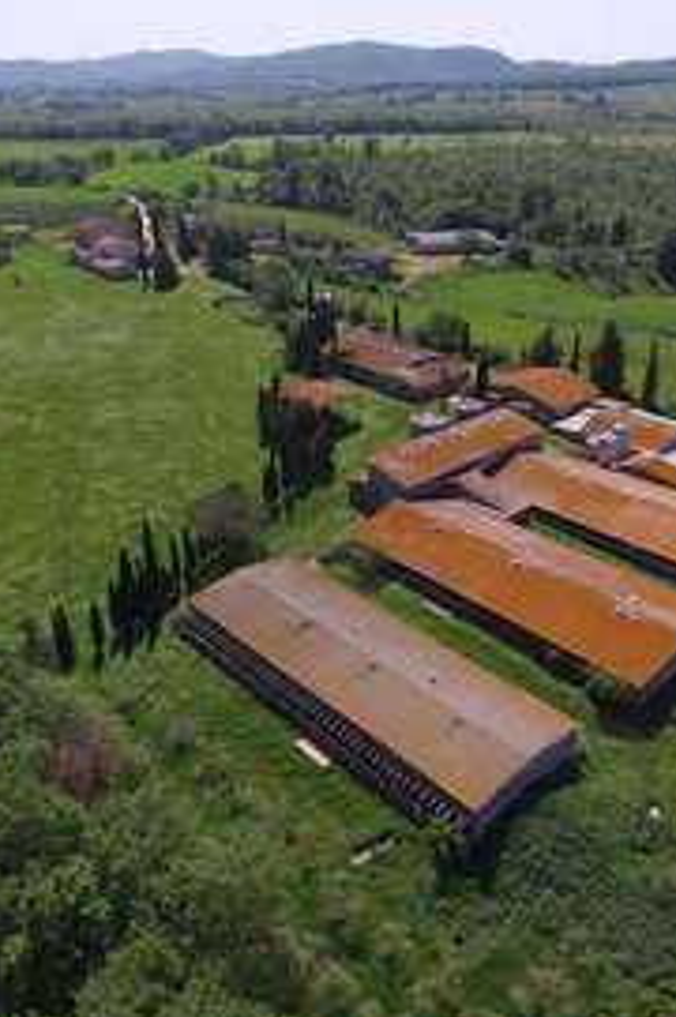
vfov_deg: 62.0
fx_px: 847
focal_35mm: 30
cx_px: 387
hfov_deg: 43.4
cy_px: 482
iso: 100
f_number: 2.8
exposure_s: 1/981
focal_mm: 3.61
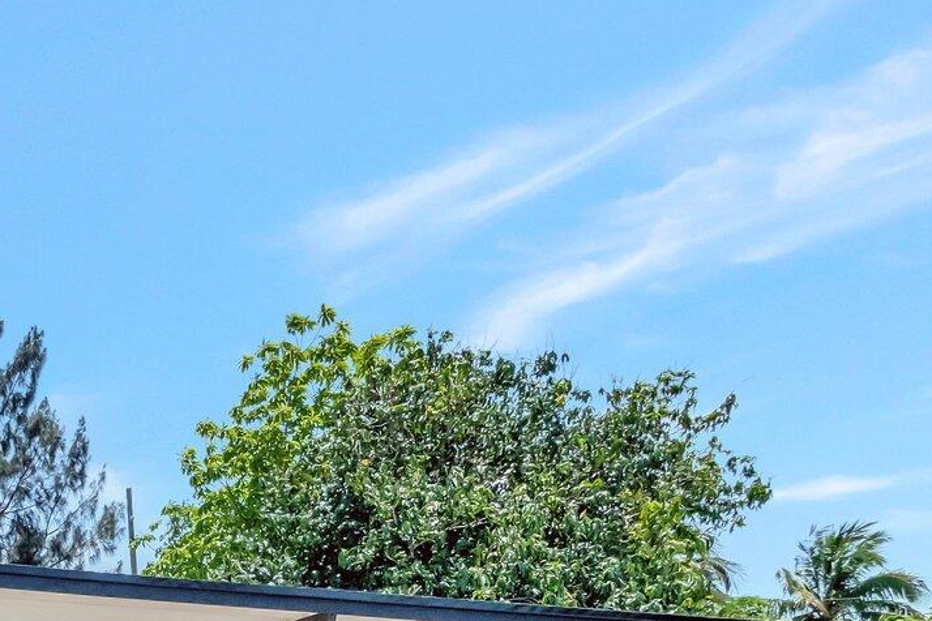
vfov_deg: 27.3
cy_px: 755
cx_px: -166
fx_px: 1113
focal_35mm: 43
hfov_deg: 36.1
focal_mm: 10
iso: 640
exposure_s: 1/2000
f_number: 8
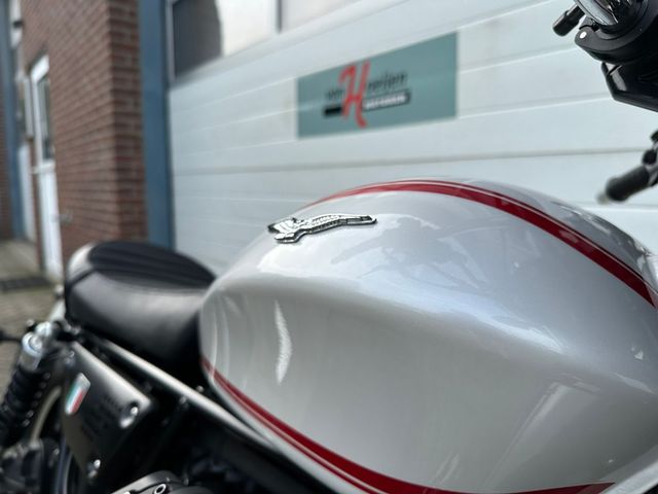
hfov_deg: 71.6
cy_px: 247
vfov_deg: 56.8
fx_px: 456
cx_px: 329
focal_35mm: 24
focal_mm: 6.86
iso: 80
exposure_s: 1/1949
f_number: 1.78
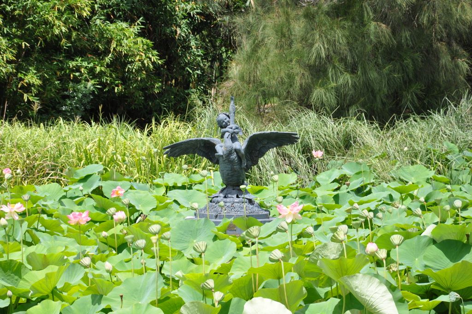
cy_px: 157
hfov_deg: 13.1
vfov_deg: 8.7
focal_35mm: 158
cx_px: 236
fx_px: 2062
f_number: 8
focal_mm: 105
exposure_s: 1/250
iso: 200
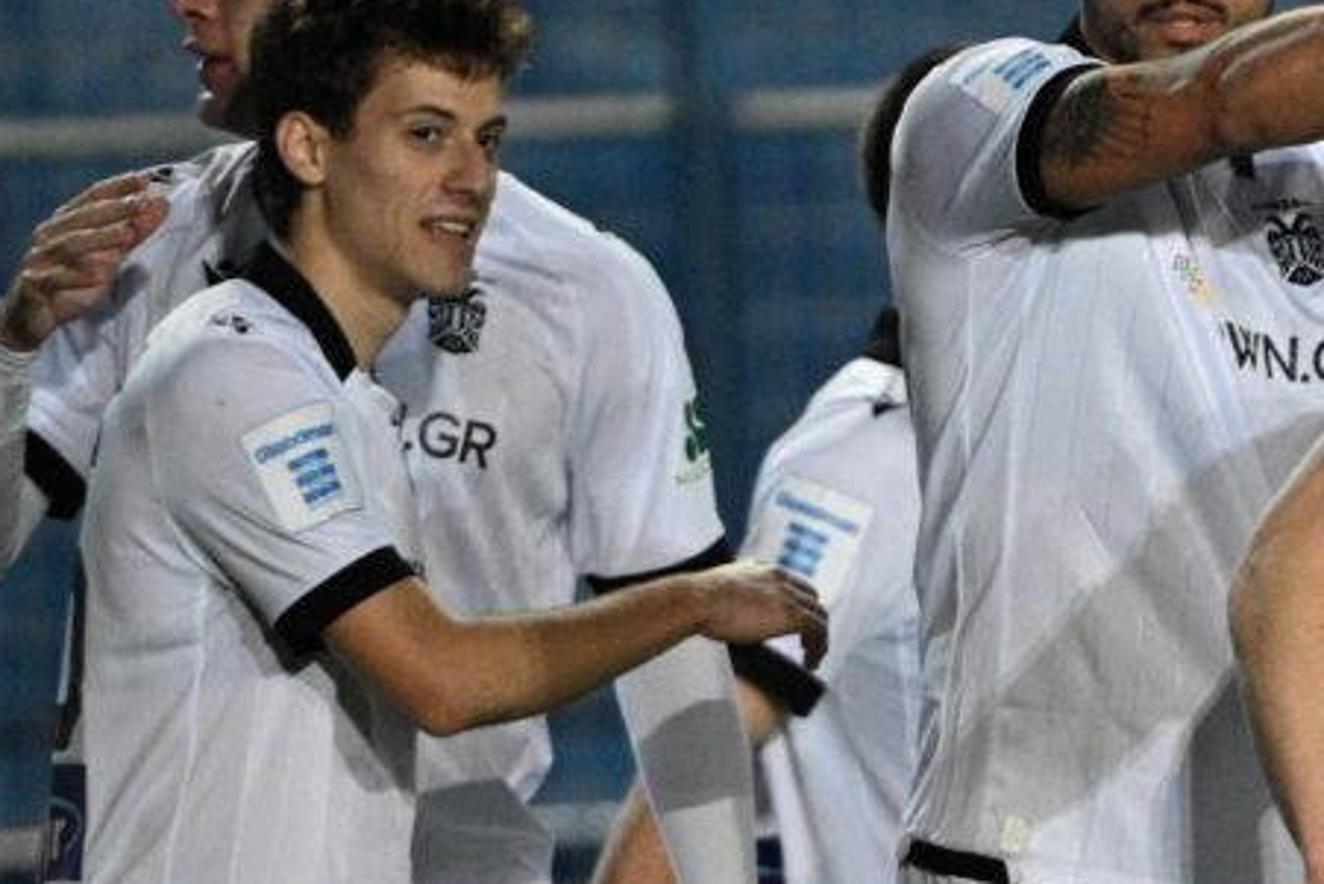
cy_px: 548
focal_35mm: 1192
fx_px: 43851
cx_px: 995
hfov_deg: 1.7
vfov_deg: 1.2
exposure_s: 1/1000
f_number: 4
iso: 3200
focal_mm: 560
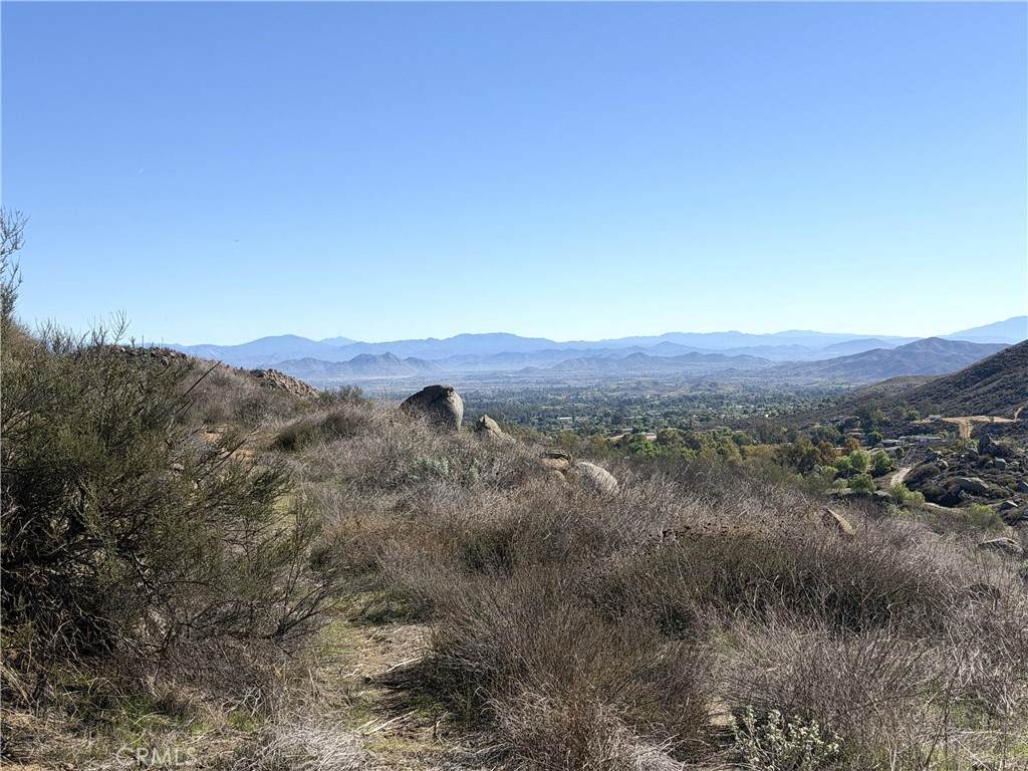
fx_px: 1425
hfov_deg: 39.7
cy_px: 386
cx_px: 514
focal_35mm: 48
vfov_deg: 30.3
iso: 64
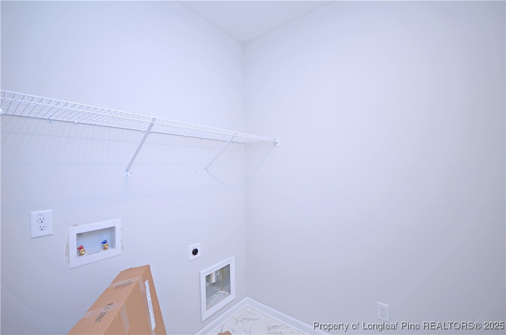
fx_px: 210
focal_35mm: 15
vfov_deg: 77.1
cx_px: 253
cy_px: 168
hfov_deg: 100.5
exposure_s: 1/60
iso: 800
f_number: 4
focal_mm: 10
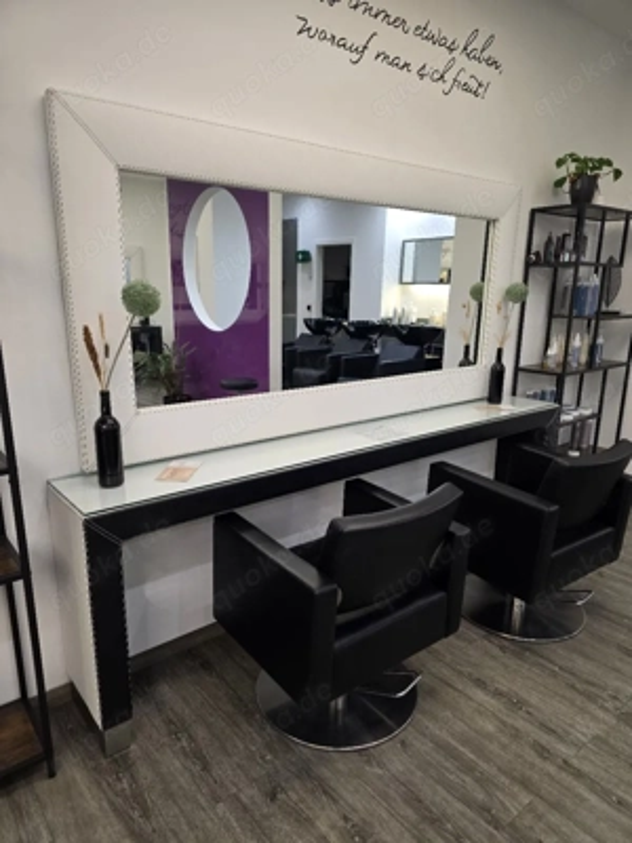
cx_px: 316
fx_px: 560
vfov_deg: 73.9
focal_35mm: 23
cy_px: 422
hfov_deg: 58.9
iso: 125
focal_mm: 6.3
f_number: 1.7
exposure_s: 1/50.3
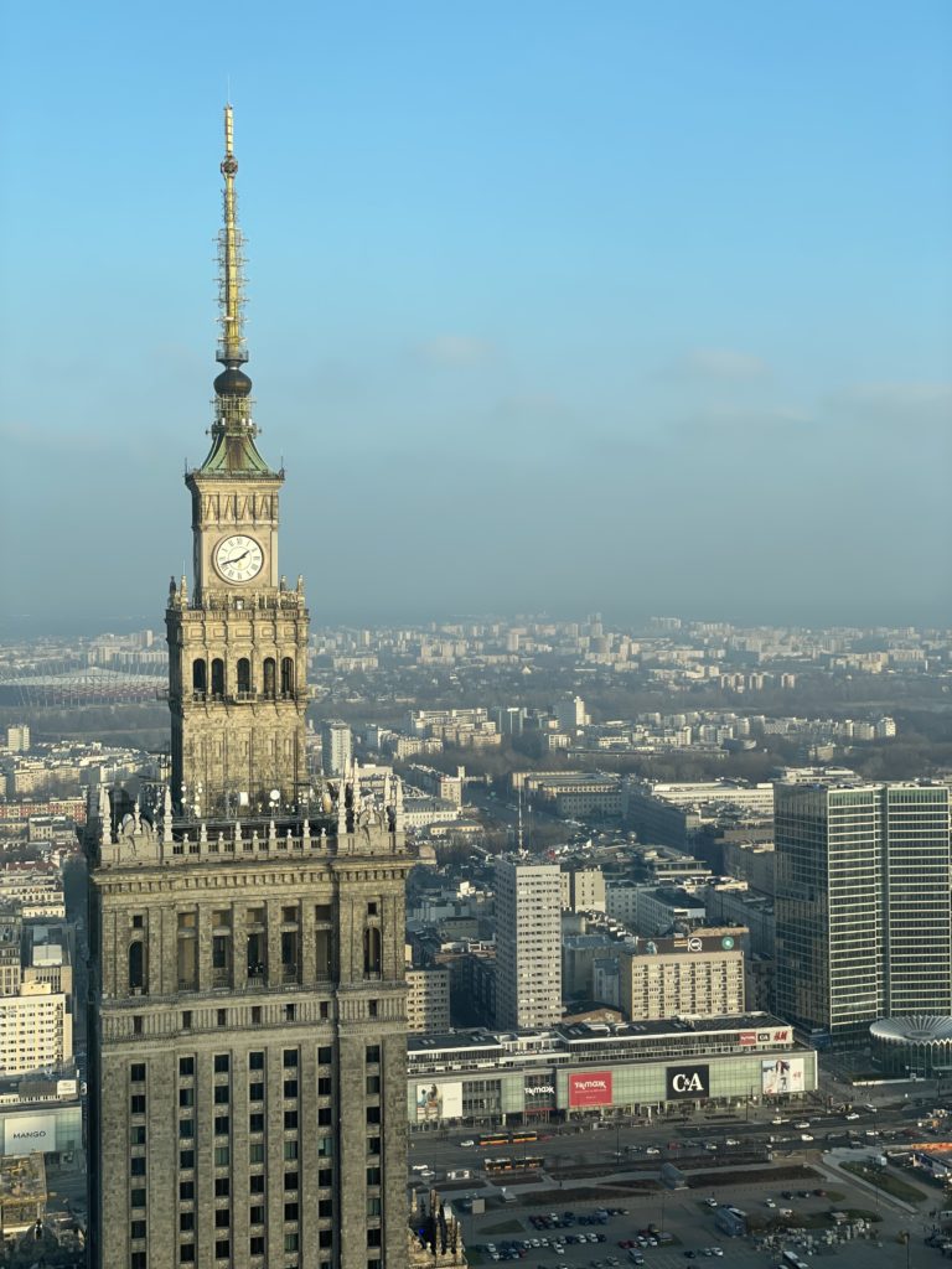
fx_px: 1907
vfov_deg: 36.8
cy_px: 634
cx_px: 476
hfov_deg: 28.0
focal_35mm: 52
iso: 32
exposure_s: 1/666
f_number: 2
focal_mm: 6
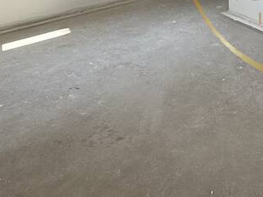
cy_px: -54
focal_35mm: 63
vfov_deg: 21.3
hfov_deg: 26.9
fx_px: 479
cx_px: 321
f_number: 2.2
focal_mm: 2.22
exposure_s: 1/177
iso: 50
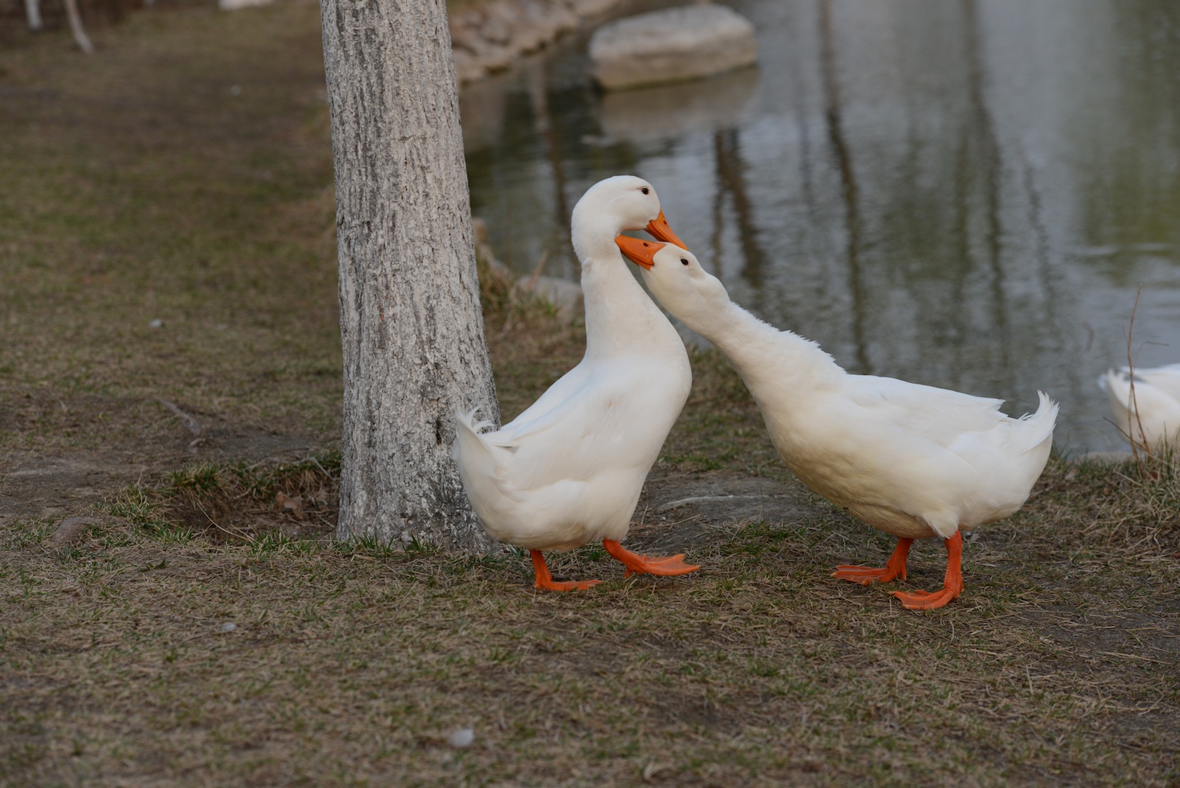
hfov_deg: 23.9
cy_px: 394
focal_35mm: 85
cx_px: 590
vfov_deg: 16.1
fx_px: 2787
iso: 640
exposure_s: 1/800
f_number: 4.5
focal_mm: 85
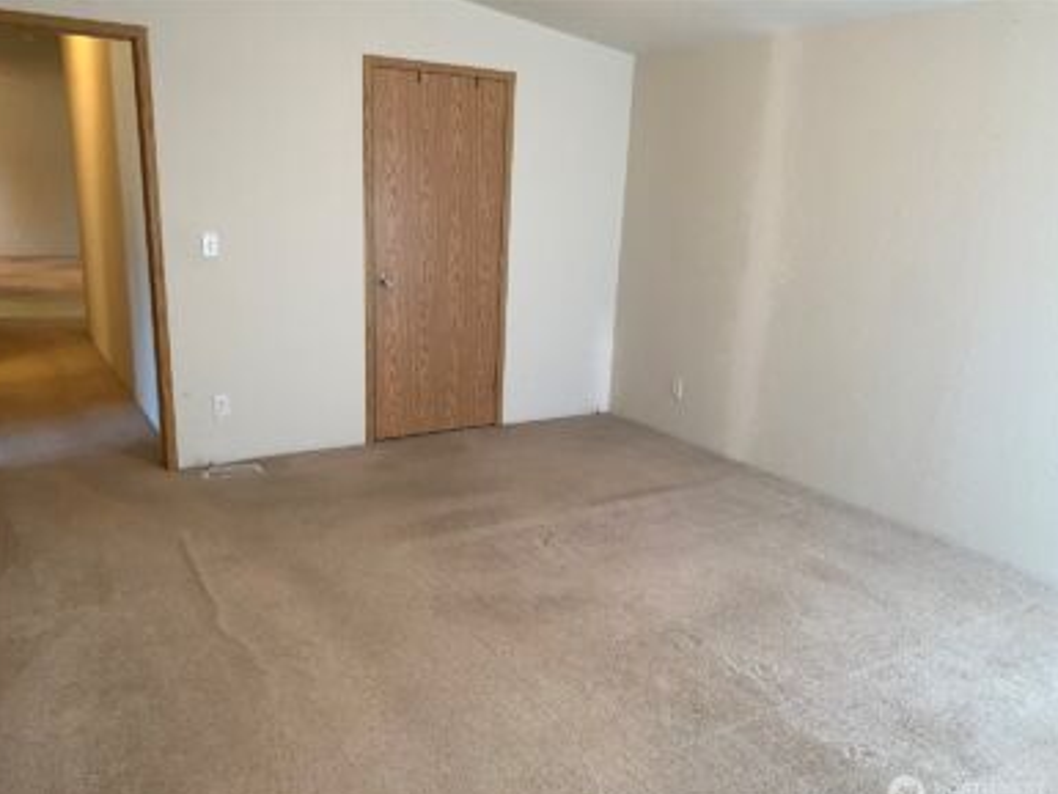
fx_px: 825
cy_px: 409
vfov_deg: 51.4
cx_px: 517
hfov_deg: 65.3
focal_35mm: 27
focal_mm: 4.25
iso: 160
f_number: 1.8
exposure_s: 1/60
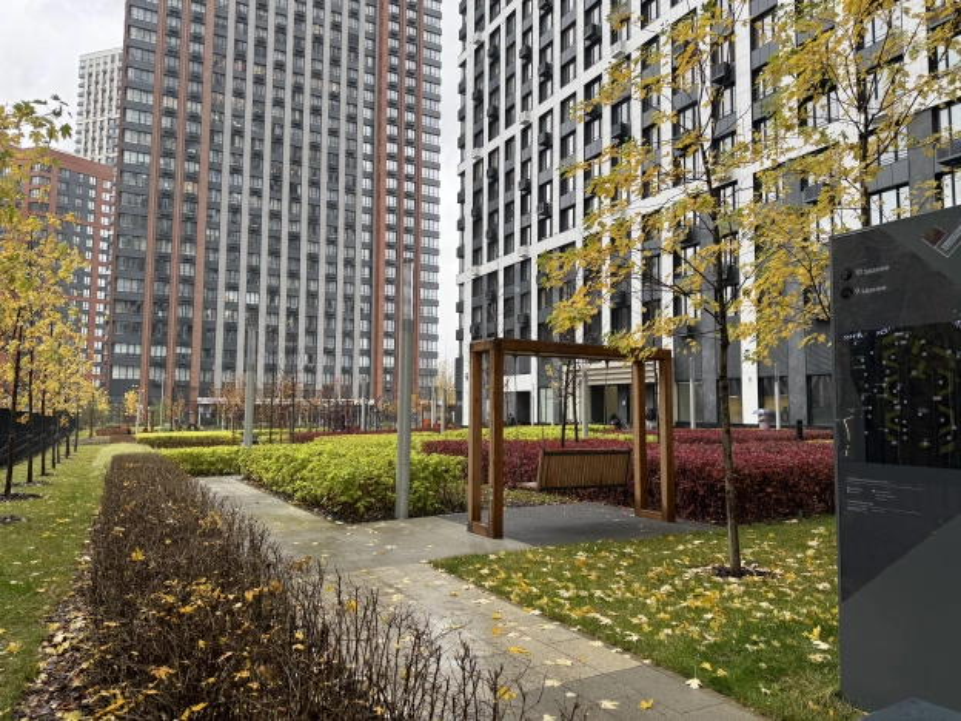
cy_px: 360
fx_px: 666
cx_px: 480
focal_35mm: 24
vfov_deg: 56.8
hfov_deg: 71.6
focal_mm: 6.76
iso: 100
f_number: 1.78
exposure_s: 1/121
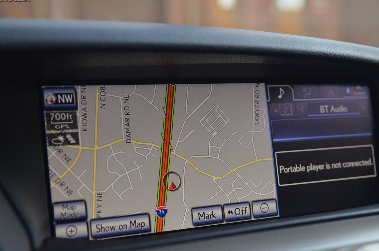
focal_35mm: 63
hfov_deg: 31.9
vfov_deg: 21.5
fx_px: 662
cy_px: 149
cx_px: 222
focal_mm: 34
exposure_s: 1/40
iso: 1600
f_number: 2.8
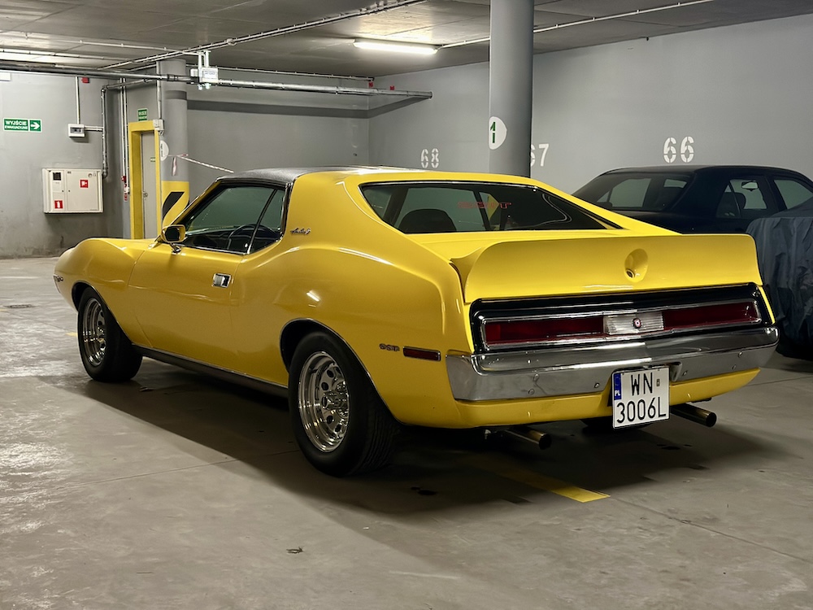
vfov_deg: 30.3
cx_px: 406
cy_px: 305
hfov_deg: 39.7
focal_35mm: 48
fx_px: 1127
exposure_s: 1/25
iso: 640
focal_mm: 6.86
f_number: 1.78
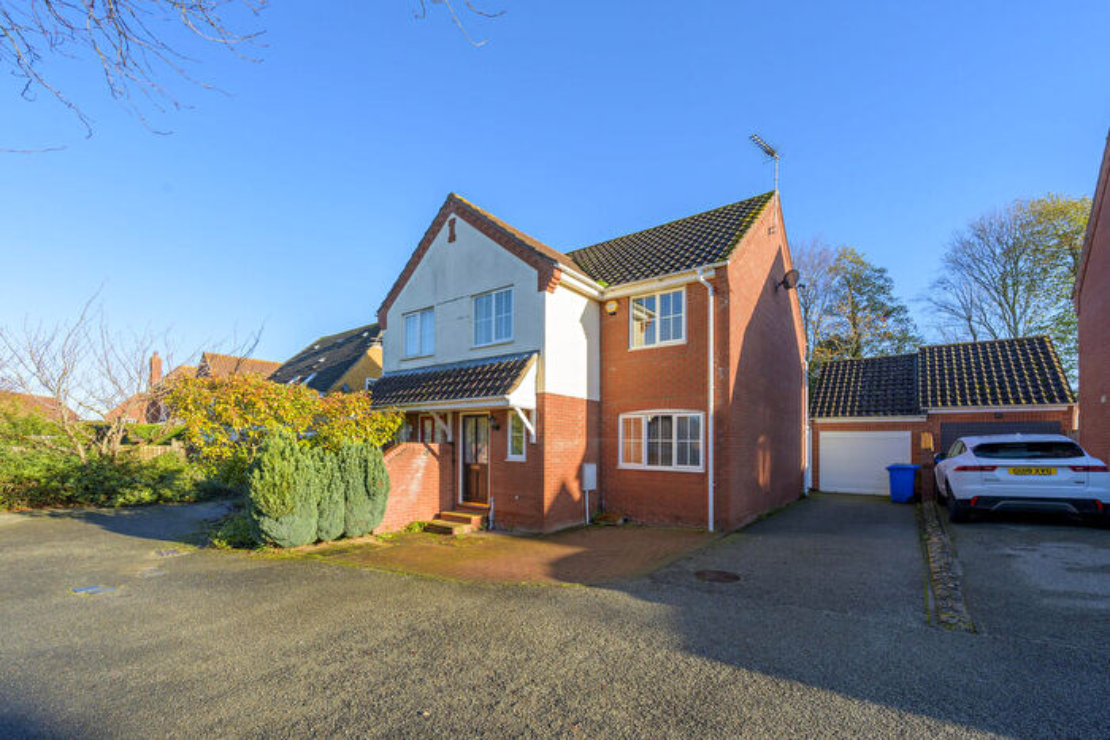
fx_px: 432
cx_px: 555
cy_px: 370
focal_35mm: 14
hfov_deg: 104.2
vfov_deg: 81.2
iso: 100
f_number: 8
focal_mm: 14
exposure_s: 1/125
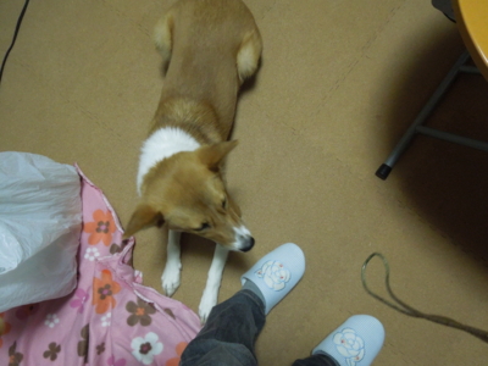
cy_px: 183
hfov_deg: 69.4
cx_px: 244
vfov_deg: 54.9
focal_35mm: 25
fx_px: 352
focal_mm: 4.5
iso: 800
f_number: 3.3
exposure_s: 1/40
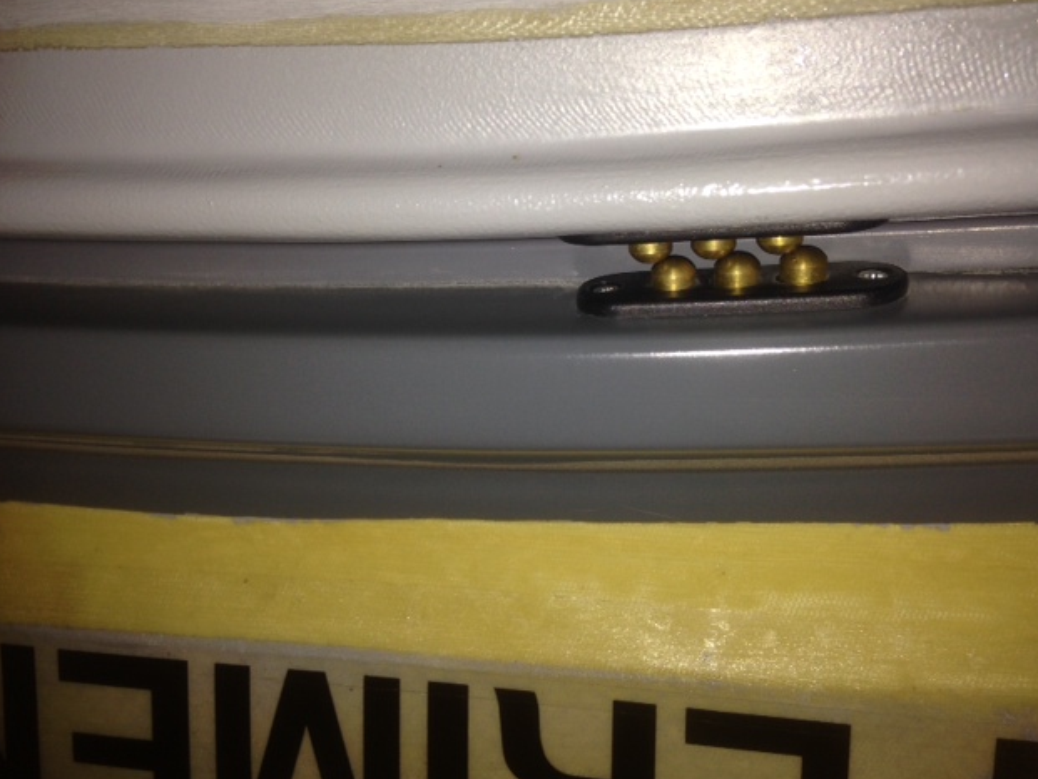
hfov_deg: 53.9
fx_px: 1020
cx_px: 508
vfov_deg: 41.8
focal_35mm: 34
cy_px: 393
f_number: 2.4
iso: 50
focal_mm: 4.12
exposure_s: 1/74
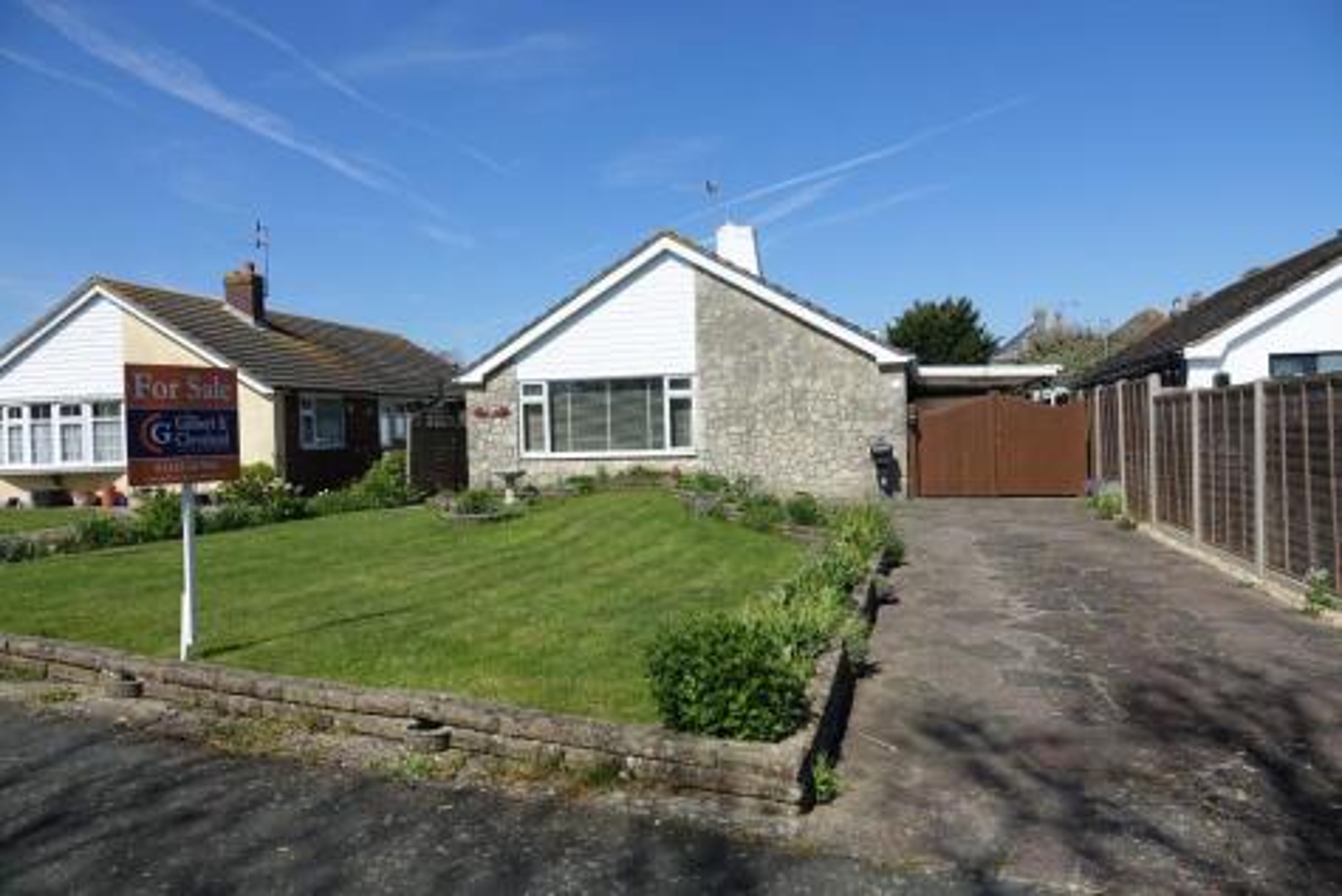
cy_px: 448
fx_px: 895
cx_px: 671
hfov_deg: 73.7
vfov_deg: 53.2
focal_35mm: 24
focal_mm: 8.82
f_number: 4.5
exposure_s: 1/1000
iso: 100
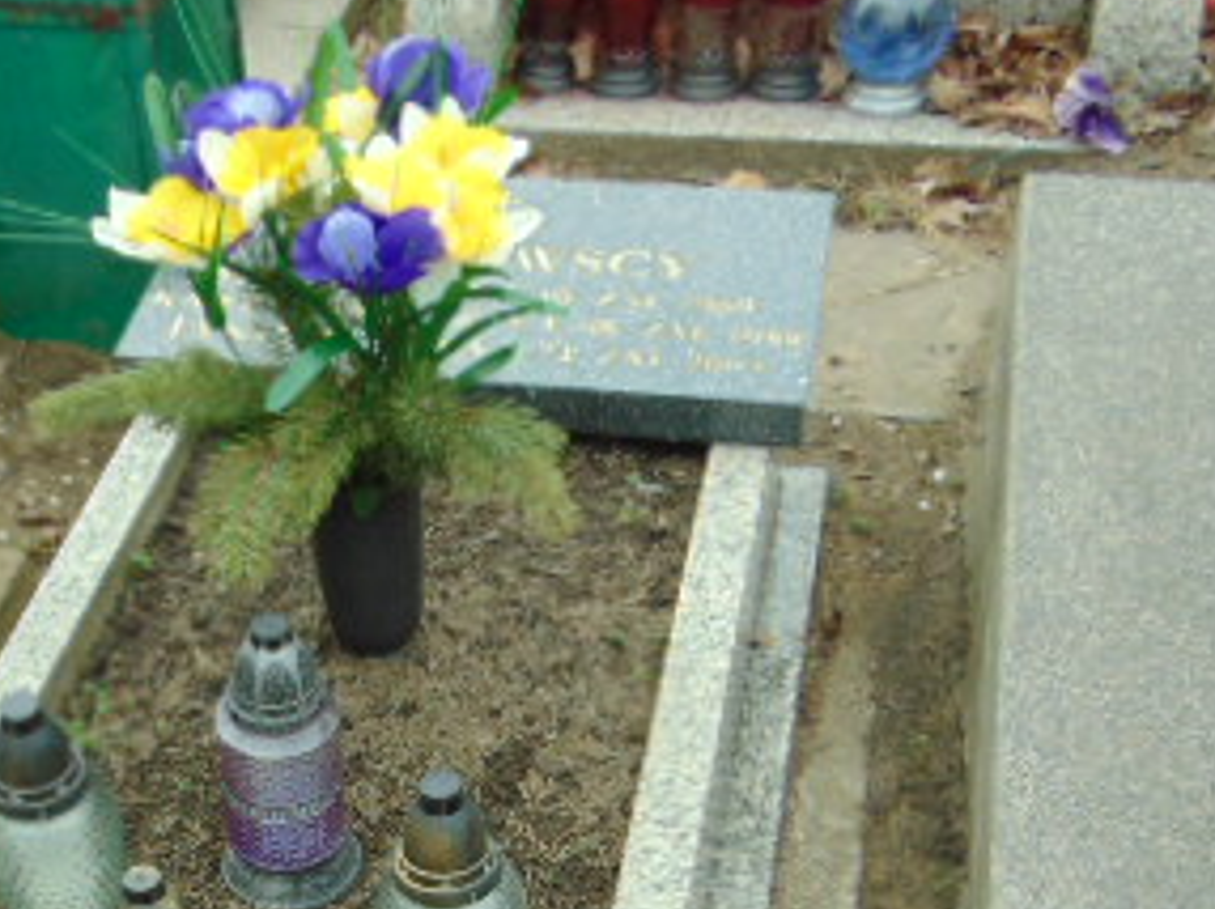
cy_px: 951
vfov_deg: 24.6
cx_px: 357
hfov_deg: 33.9
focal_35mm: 56
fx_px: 1964
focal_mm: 4.5
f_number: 3
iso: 80
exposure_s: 1/400
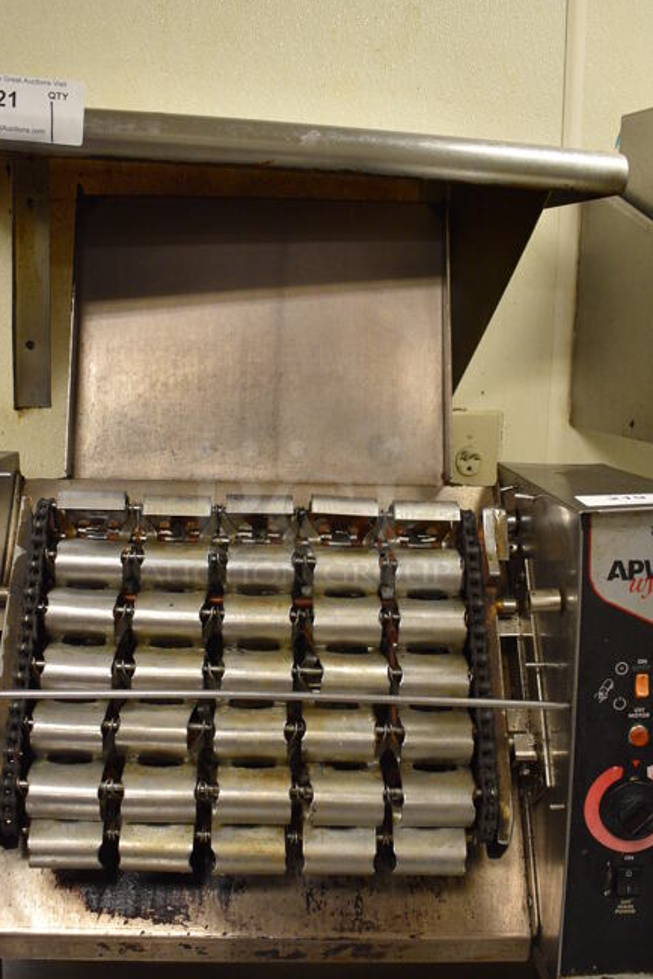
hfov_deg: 35.0
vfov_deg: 50.7
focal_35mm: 38
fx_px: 1033
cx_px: 297
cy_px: 511
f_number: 3.5
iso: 1100
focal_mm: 18
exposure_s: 1/125
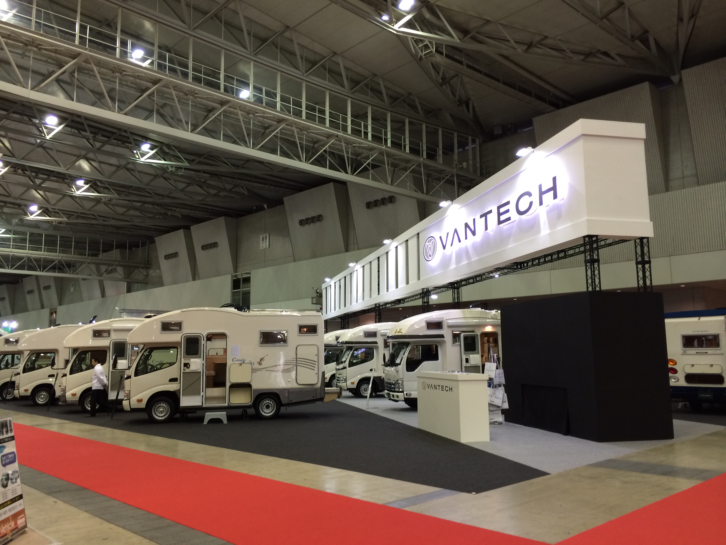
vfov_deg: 46.8
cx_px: 363
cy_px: 272
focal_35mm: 30
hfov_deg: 60.0
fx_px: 629
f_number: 2.2
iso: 80
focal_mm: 4.12
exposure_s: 1/30
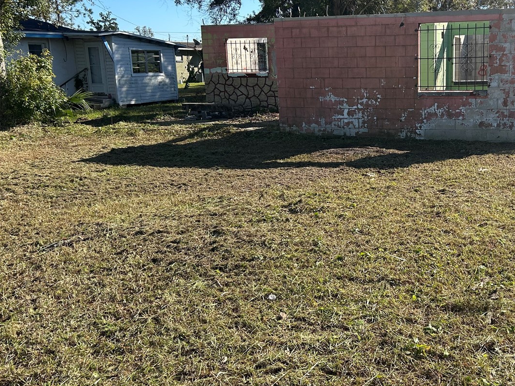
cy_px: 191
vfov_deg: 36.8
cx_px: 383
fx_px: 580
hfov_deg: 46.3
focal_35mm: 39
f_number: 1.5
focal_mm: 5.7
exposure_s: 1/2252
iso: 50
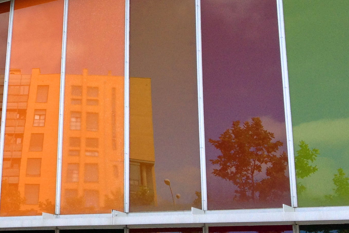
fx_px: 843
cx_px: 26
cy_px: -4
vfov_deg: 15.4
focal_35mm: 87
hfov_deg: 22.7
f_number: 2.4
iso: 50
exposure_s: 1/298
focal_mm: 4.28
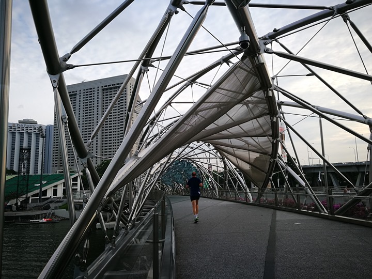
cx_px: 186
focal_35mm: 27
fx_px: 290
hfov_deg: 65.3
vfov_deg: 51.4
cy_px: 140
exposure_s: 1/245
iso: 50
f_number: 2.2
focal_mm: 4.5
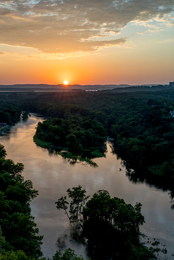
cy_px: 147
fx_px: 378
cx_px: 75
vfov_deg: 37.9
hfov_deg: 25.9
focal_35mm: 52
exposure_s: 1/20
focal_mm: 43.2
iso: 200
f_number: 18
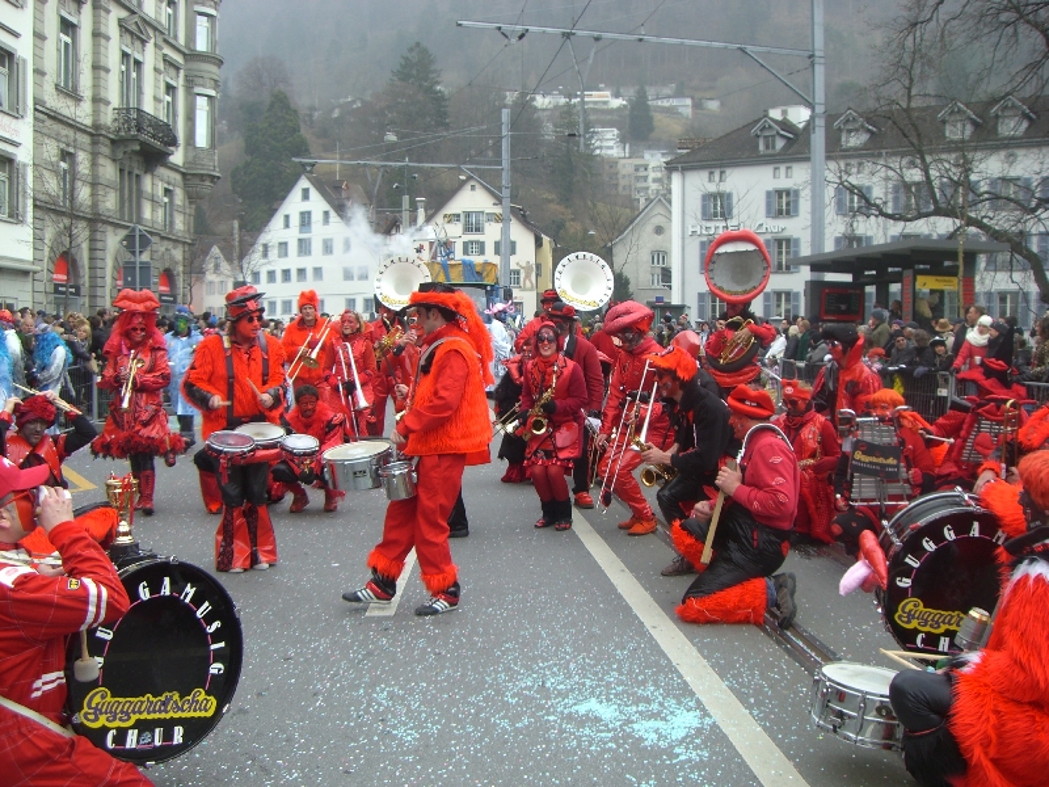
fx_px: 1152
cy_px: 394
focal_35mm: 38
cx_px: 524
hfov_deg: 49.0
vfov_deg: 37.7
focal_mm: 6.2
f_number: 2.7
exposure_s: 1/250
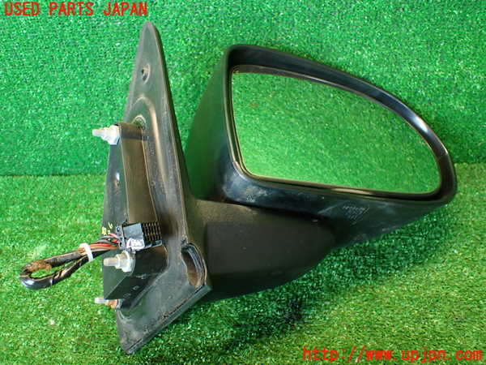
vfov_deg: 46.8
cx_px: 243
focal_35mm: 30
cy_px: 182
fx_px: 421
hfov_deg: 60.0
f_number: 2.3
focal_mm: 5.4
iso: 400
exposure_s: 1/30
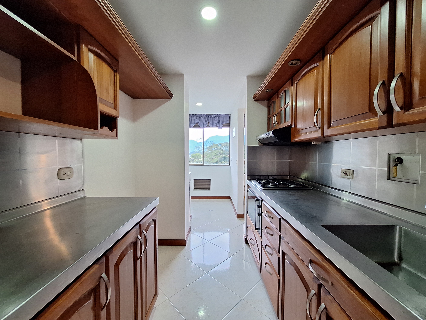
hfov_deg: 106.2
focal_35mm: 13
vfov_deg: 89.9
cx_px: 213
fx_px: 160
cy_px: 160
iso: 200
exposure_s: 1/40
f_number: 2.2
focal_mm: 1.74
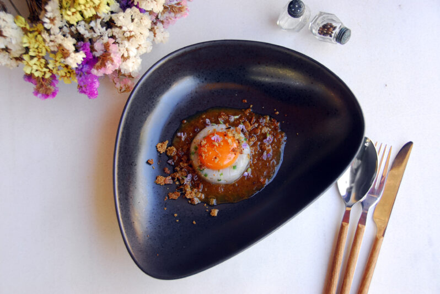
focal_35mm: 57
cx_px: 220
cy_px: 147
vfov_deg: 23.8
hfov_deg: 35.0
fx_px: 697
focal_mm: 38
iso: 200
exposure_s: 1/30
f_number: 4.5
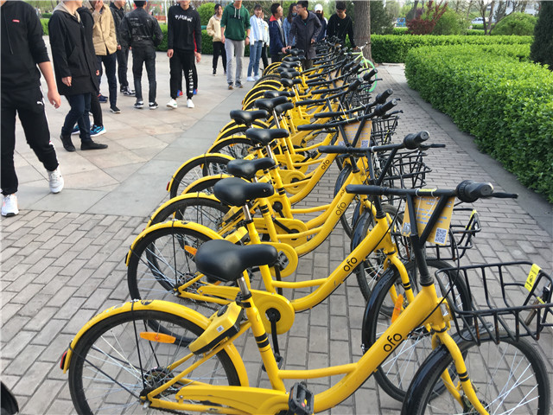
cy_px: 208
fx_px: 463
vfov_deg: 48.2
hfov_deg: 61.7
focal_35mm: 29
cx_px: 276
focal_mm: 4.15
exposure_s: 1/100
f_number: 2.2
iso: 32
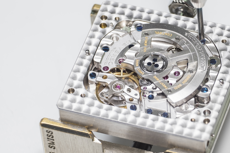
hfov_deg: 9.3
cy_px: 95
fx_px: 1418
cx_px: 164
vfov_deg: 6.2
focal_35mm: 222
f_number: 8
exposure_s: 1/125
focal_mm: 99.8
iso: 200
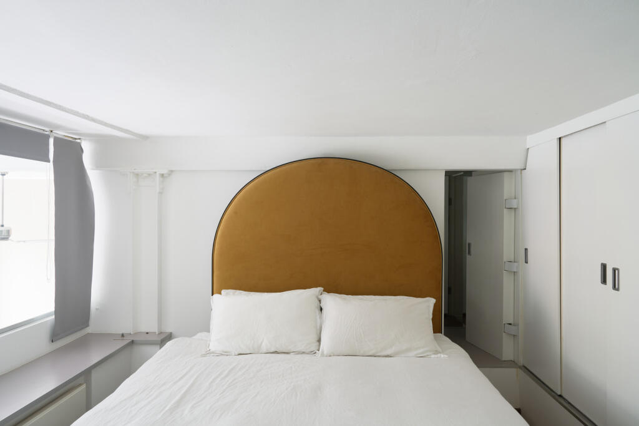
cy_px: 213
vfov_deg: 53.1
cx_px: 320
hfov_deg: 73.7
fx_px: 426
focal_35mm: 24
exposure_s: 1.6
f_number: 6.3
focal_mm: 24
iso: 100
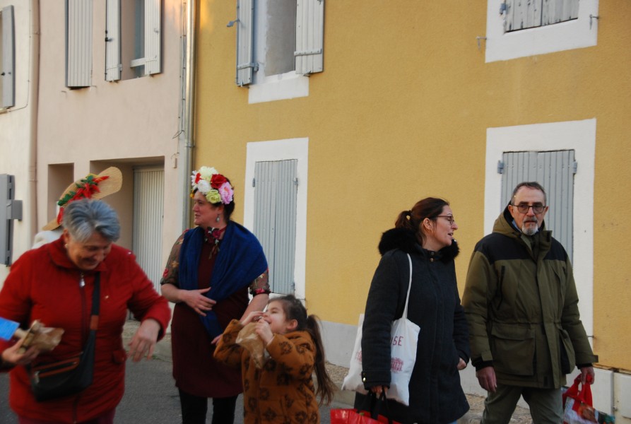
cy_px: 212
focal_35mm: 75
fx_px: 1318
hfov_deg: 26.9
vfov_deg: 18.3
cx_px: 316
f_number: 5
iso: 400
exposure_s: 1/100
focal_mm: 50
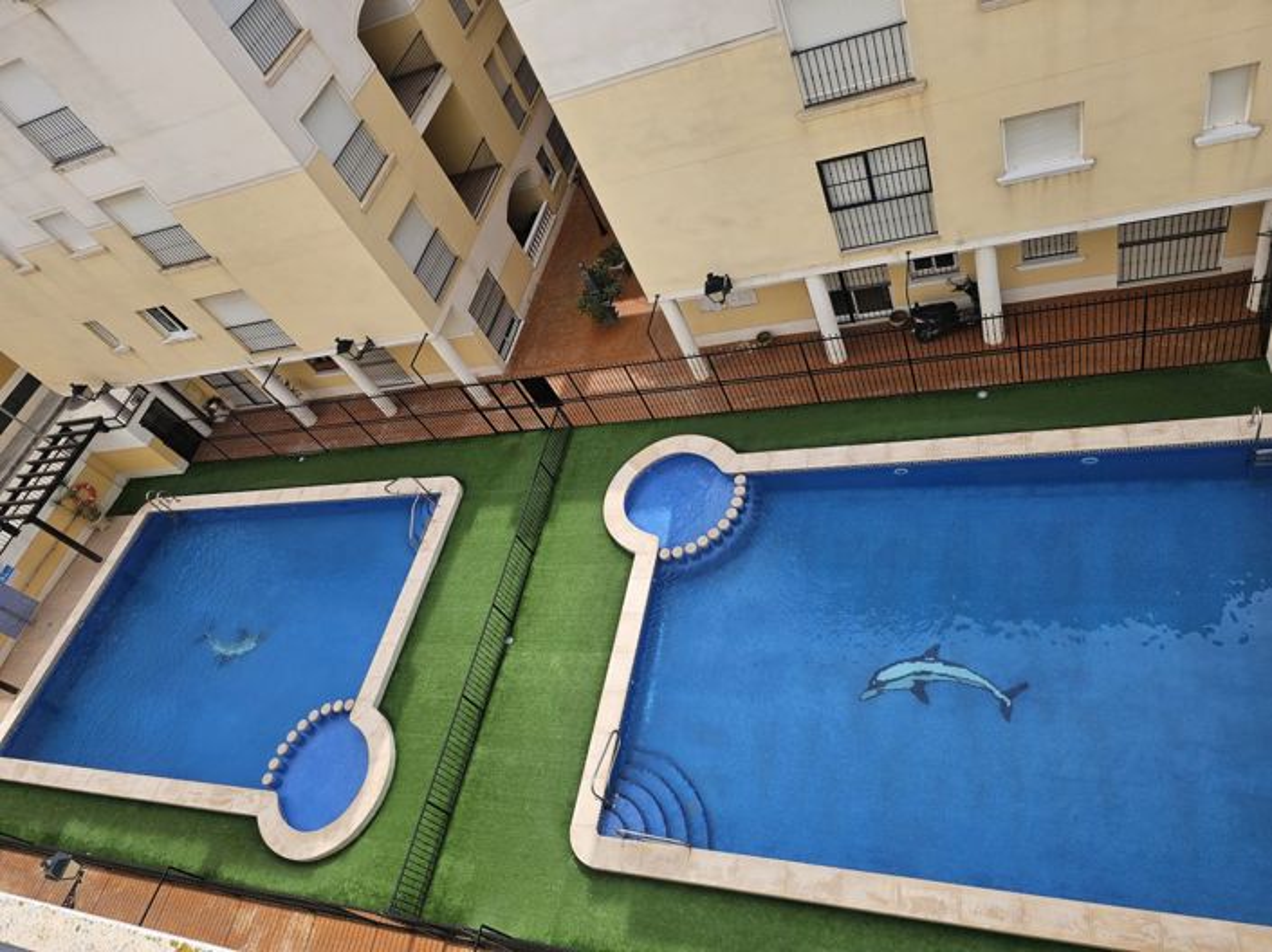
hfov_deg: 74.0
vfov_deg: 58.8
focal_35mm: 23
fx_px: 845
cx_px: 636
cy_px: 476
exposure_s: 1/688
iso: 10
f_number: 1.7
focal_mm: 6.3
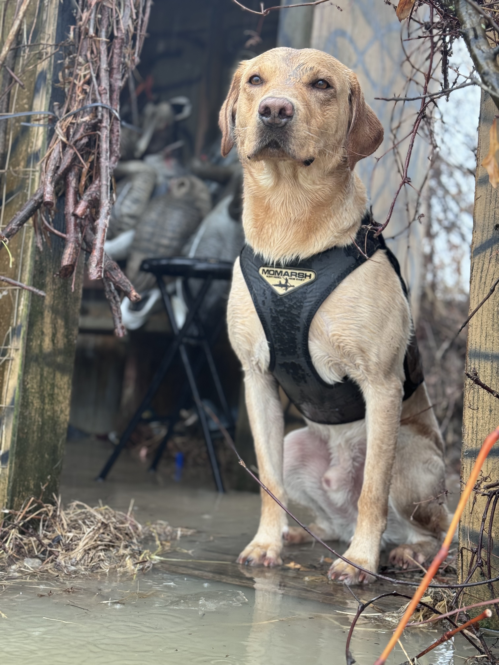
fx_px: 923
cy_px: 332
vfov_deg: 39.7
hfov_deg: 30.3
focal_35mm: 48
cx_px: 250
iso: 100
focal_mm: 6.86
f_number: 1.78
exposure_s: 1/95
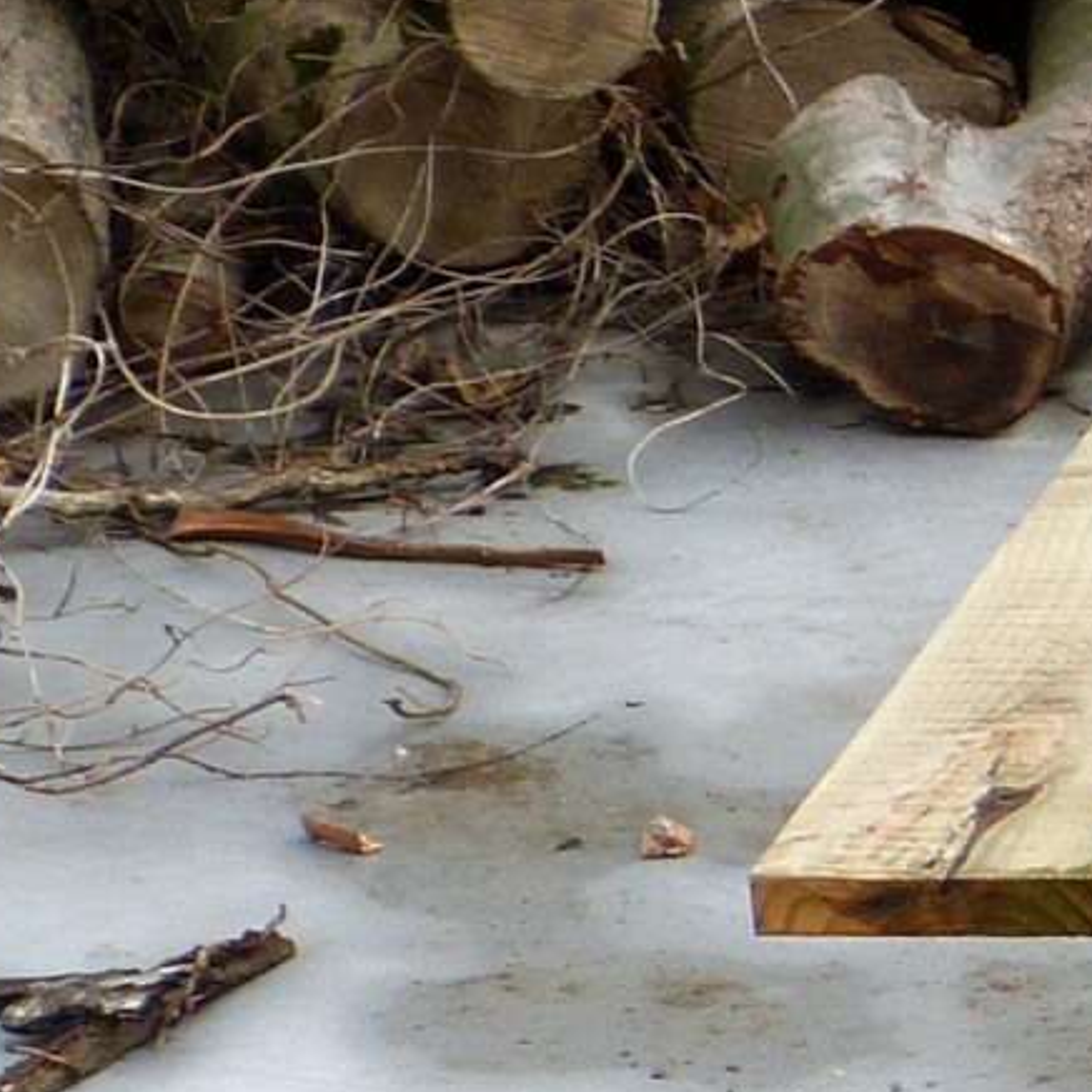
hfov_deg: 6.6
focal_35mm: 244
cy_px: 1185
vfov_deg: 7.1
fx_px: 8708
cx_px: 3091
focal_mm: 8.5
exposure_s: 1/250
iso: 100
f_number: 4
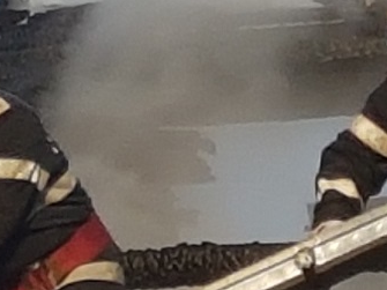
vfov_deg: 15.7
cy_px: 153
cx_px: 390
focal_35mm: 94
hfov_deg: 20.2
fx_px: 1051
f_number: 1.7
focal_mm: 4.2
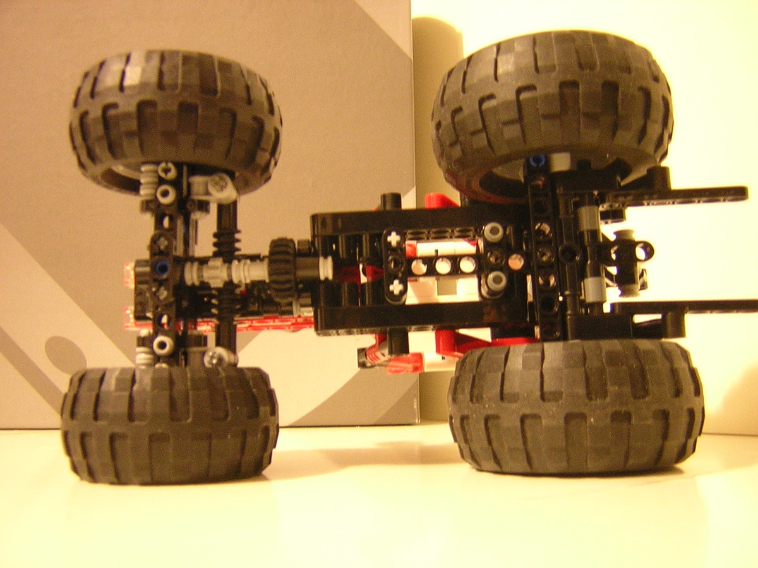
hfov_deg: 51.4
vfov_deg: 39.7
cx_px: 379
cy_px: 284
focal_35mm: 36
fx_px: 788
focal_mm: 4.7
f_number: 2.6
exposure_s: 1/1.6
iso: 400
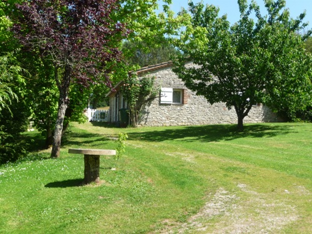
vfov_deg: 25.2
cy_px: 117
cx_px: 156
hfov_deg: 33.2
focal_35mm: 58
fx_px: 523
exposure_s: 1/320
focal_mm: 9.8
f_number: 4.4
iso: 100
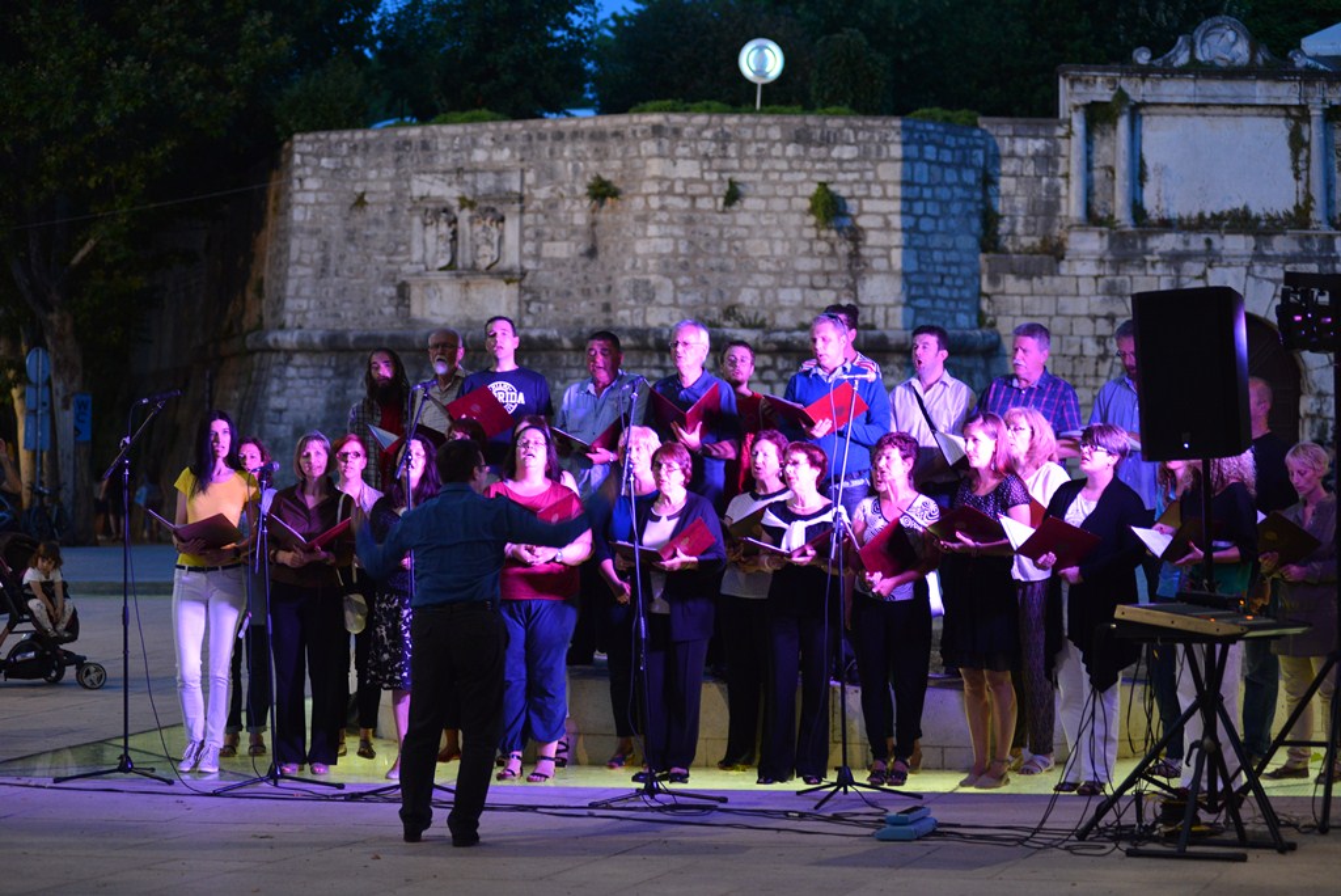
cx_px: 670
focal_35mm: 86
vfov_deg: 15.9
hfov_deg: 23.6
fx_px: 3205
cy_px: 448
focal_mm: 86
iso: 2000
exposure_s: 1/60
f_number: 3.2
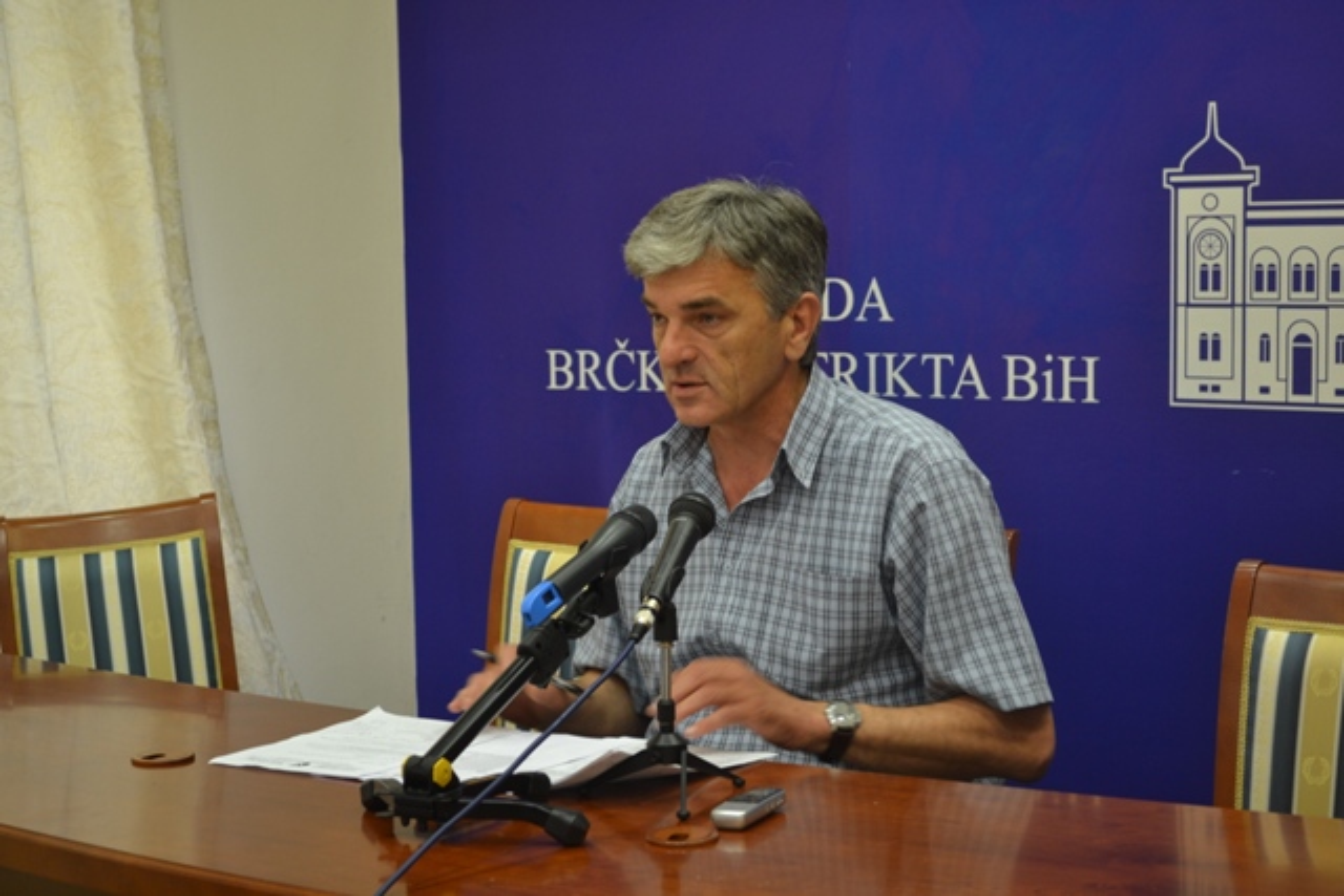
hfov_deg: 30.5
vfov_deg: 20.6
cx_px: 672
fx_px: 2464
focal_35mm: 66
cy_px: 448
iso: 400
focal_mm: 44
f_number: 5.3
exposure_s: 1/30
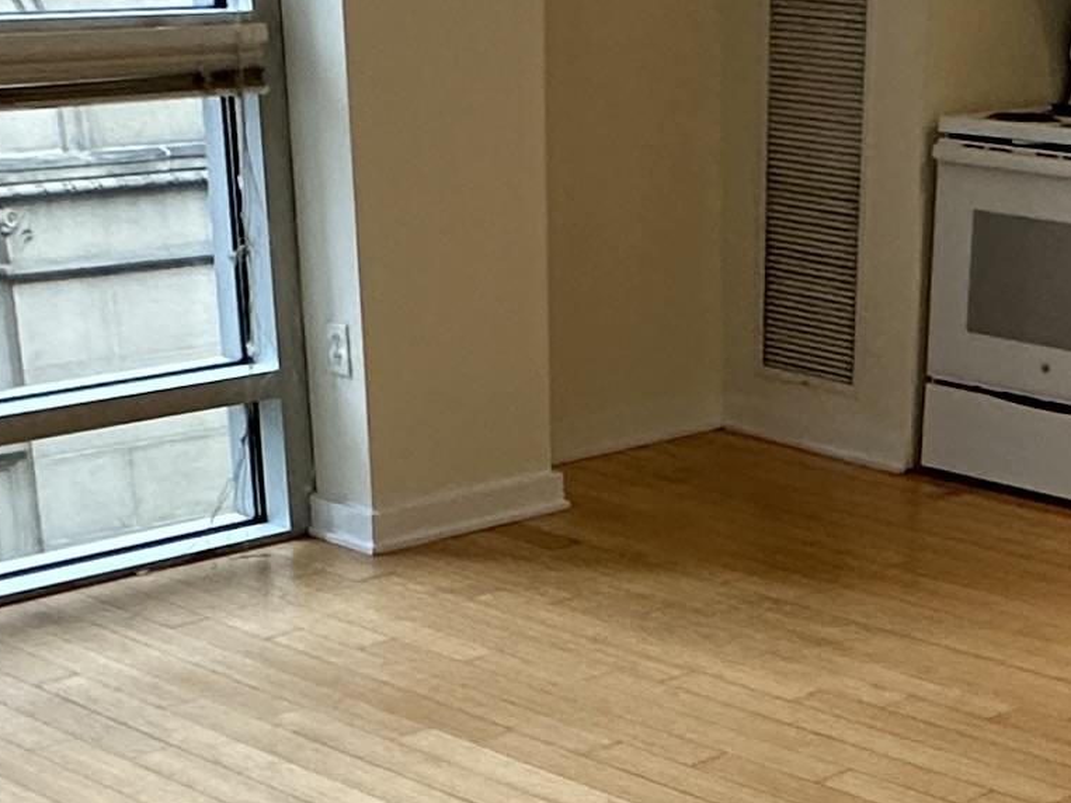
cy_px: 875
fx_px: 2289
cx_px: 810
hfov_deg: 26.0
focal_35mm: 74
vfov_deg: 19.1
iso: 320
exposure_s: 1/60
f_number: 2.2
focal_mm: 2.22
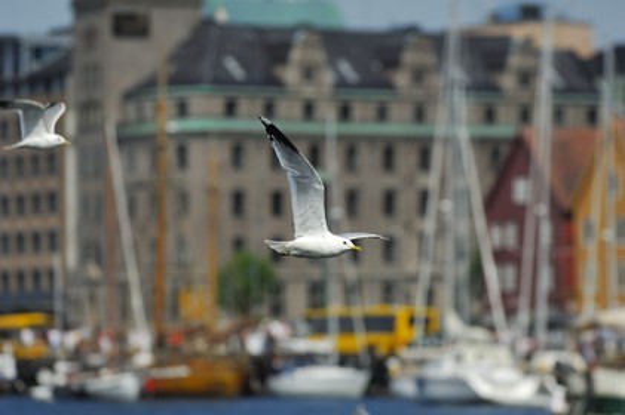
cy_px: 208
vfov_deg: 4.6
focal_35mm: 300
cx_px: 312
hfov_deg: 6.9
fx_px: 5204
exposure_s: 1/1250
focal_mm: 200
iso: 100
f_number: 4
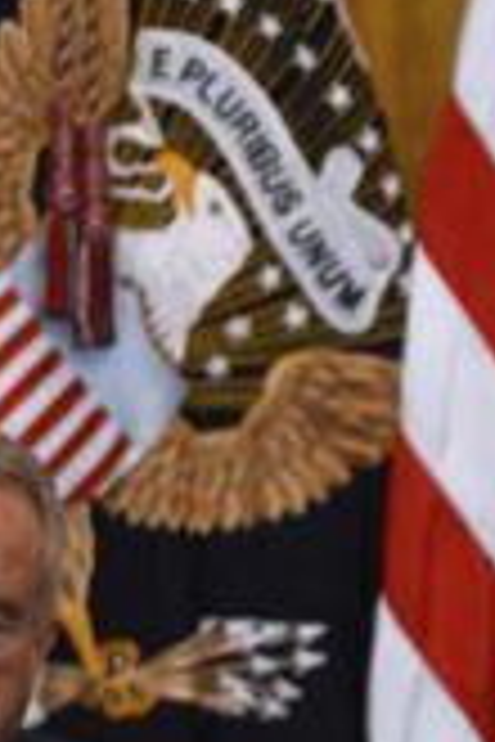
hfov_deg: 1.2
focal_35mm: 1163
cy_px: 717
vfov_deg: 1.8
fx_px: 23985
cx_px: 1076
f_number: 2.8
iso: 5000
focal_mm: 300
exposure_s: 1/320
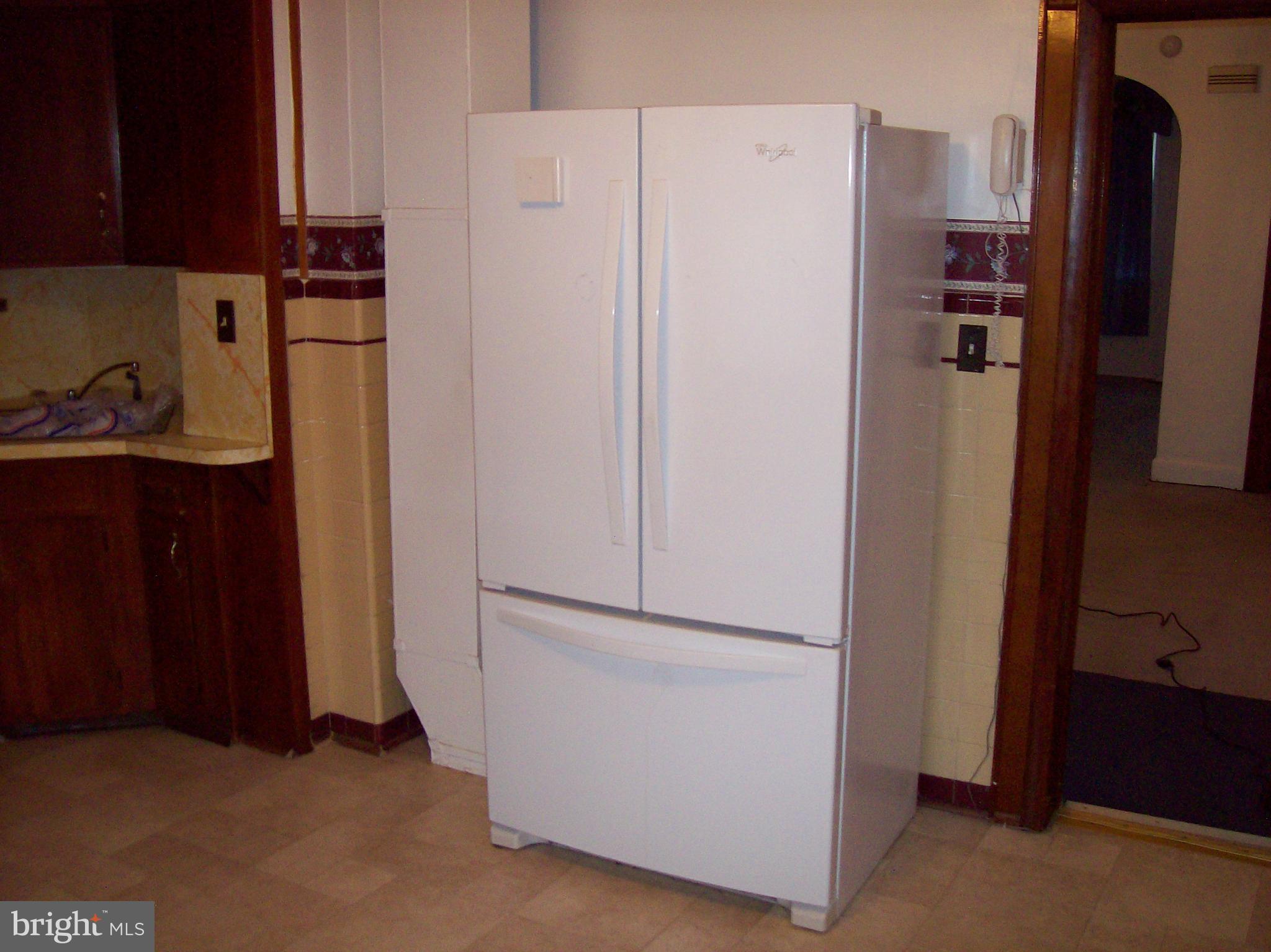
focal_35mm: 36
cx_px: 636
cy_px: 476
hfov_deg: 51.4
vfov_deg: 39.6
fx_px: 1321
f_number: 2.7
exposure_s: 1/64
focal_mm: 6
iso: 140
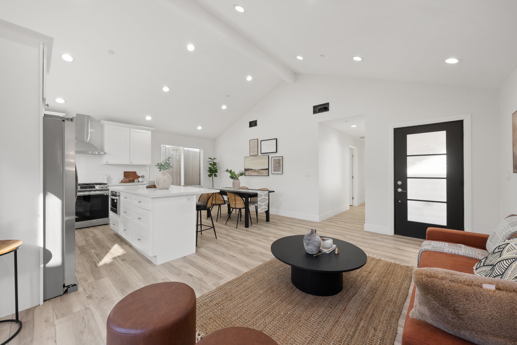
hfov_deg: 104.2
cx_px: 258
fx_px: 201
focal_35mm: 14
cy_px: 172
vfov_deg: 81.3
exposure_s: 1/13
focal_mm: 14
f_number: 8
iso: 640
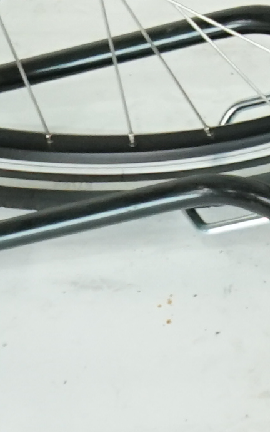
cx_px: 978
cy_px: -771
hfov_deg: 4.9
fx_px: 2916
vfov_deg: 7.6
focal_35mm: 248
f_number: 5.6
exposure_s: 1/200
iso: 1600
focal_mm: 28
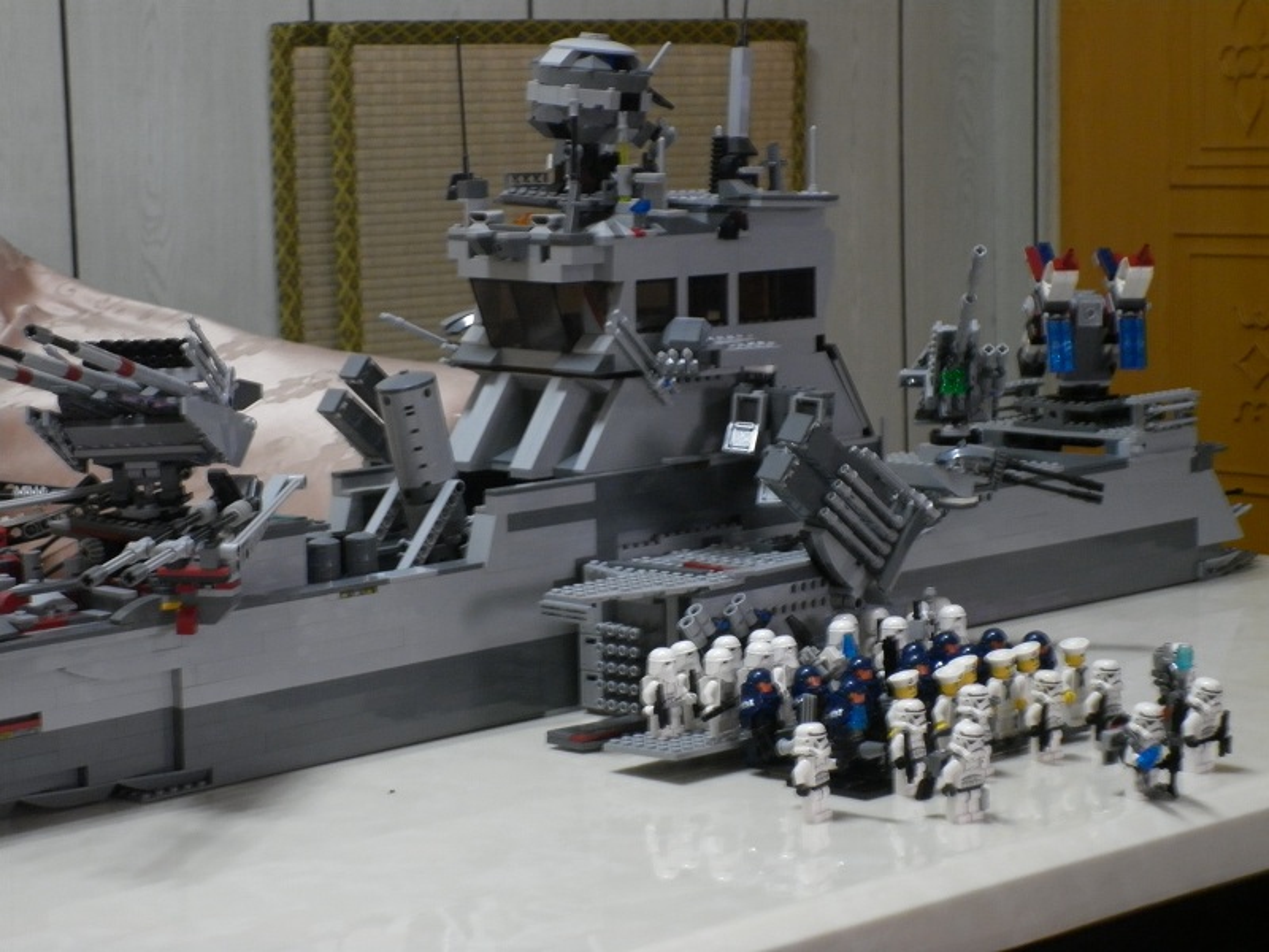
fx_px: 3409
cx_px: 634
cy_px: 476
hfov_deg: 21.1
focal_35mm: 93
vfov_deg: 15.9
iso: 200
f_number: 5.8
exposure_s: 1/8
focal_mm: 16.8
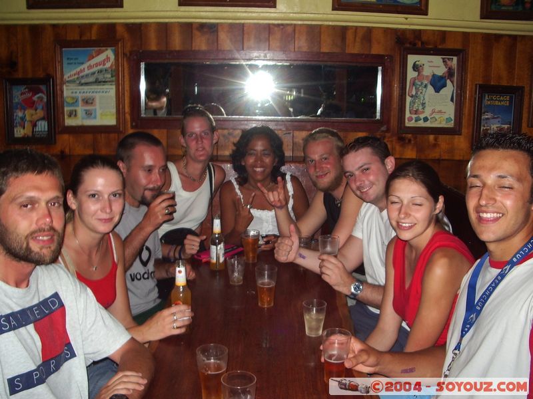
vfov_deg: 37.7
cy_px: 200
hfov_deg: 49.0
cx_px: 266
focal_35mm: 38
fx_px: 585
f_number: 2.6
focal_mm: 5.8
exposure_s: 1/40
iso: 100
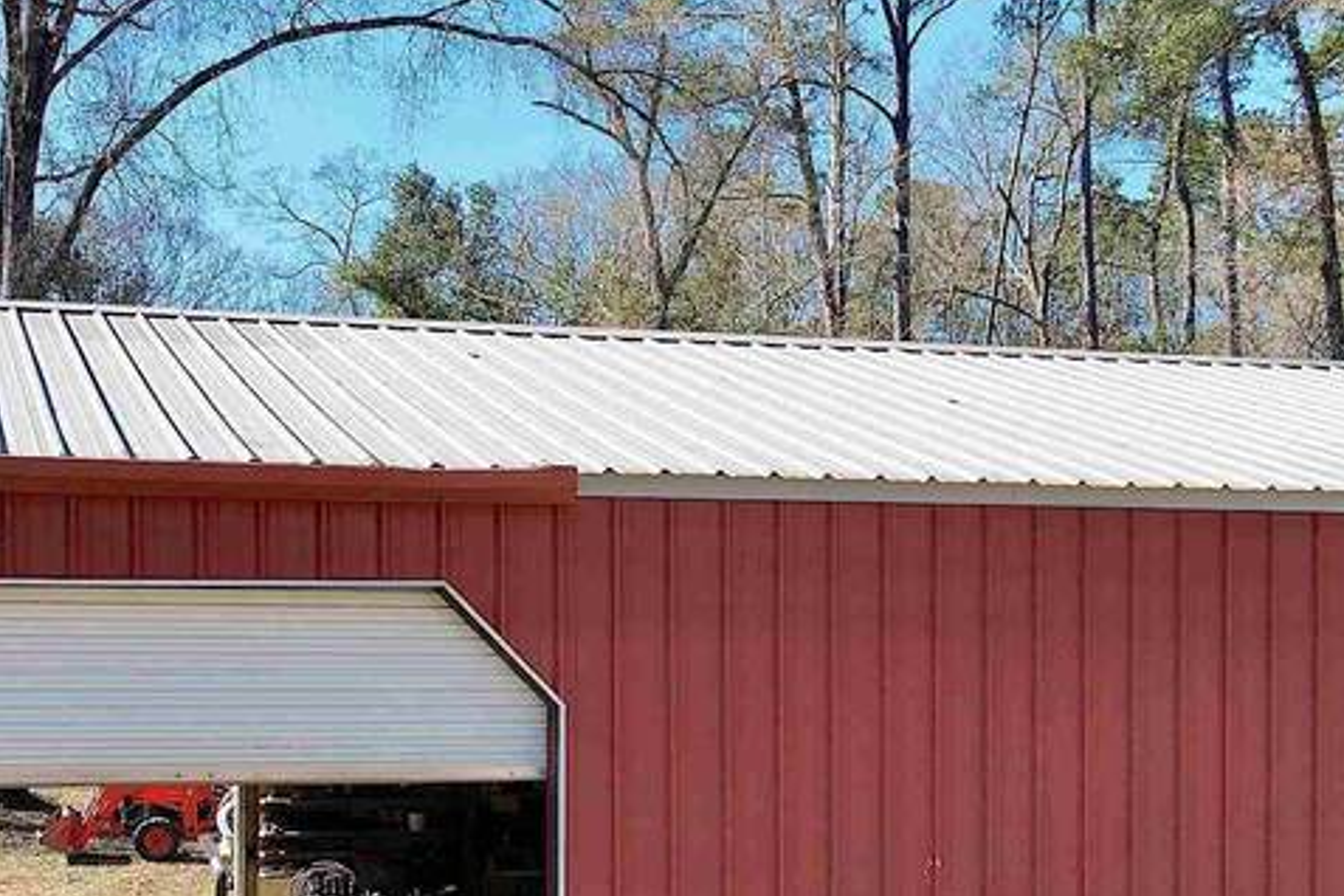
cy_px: 621
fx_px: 2202
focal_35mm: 59
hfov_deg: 33.9
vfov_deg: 22.9
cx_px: 671
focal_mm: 8.38
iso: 120
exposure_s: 1/1000
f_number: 2.8
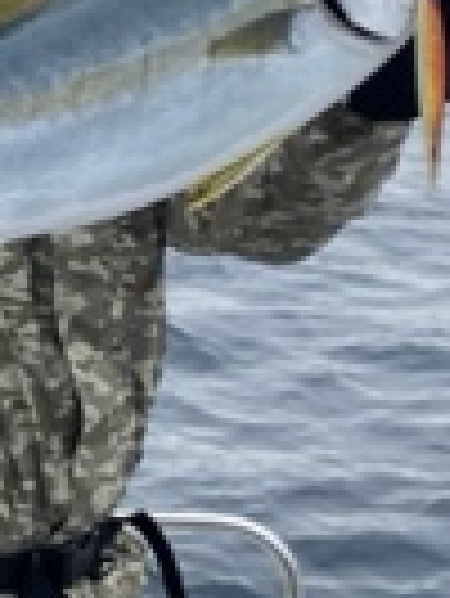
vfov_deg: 25.0
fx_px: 1350
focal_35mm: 78
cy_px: 328
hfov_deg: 18.4
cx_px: -4
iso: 32
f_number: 1.8
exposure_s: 1/927
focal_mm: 4.25
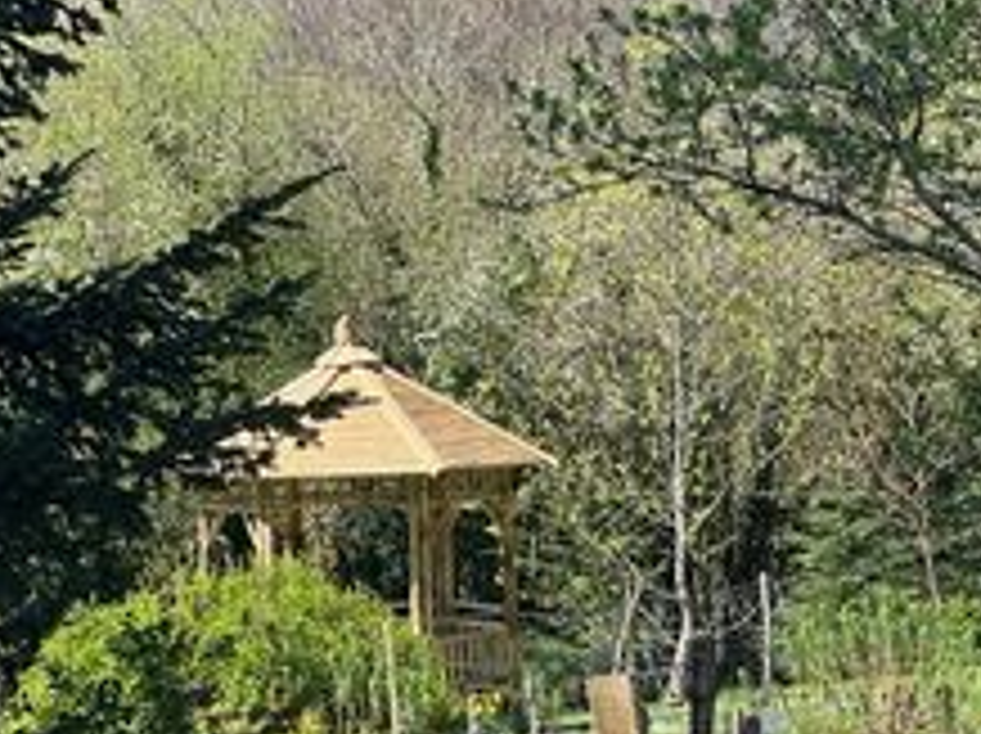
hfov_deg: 11.2
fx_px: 5011
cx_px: 670
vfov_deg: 8.3
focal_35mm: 177
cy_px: 763
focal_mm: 9
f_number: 2.8
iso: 25
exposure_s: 1/203
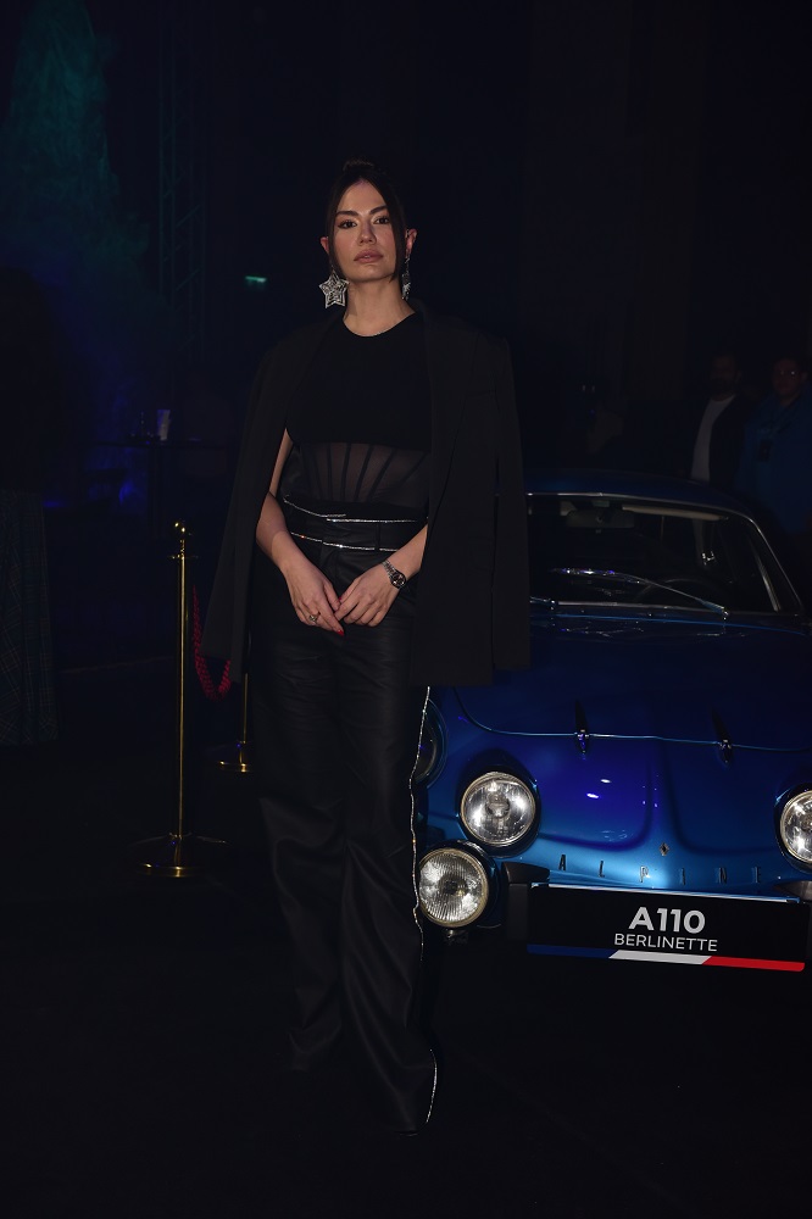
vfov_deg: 44.5
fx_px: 1490
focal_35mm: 44
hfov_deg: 30.5
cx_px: 406
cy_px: 610
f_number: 5.6
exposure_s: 1/250
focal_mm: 44
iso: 640
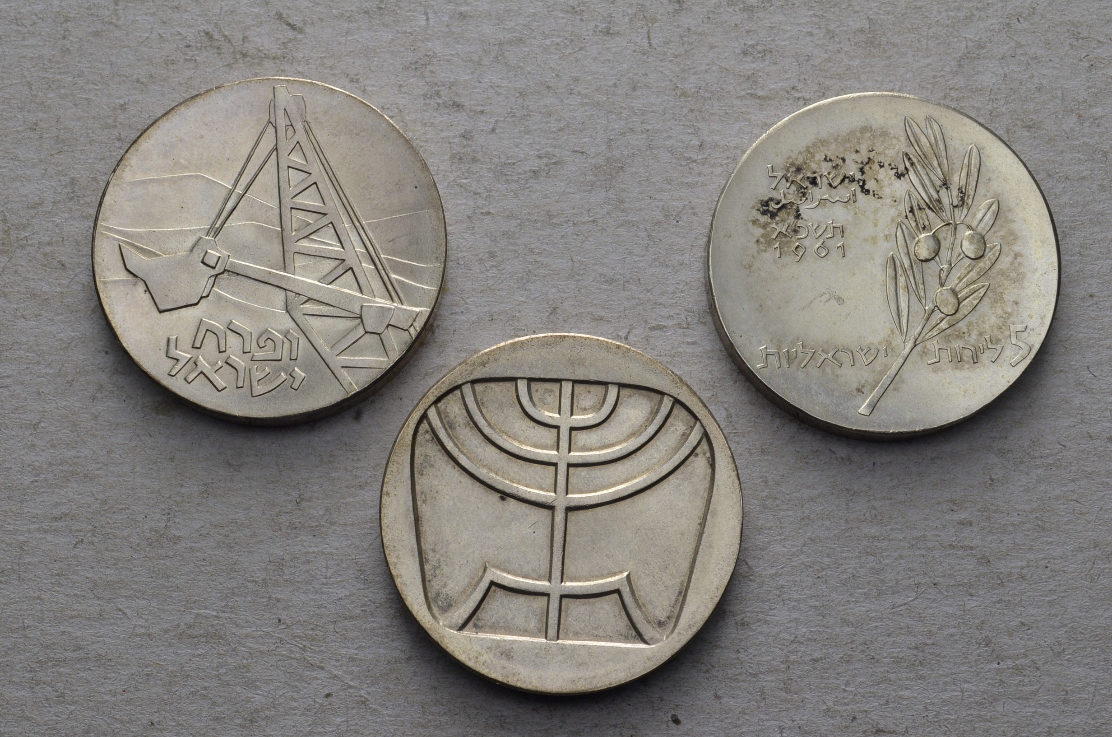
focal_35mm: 66
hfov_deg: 30.6
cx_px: 556
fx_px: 2034
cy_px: 368
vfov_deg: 20.5
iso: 400
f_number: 14
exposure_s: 1/250
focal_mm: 44
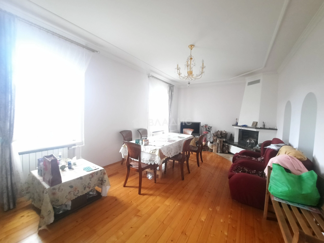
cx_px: 162
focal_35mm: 13
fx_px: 122
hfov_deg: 106.2
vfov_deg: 89.9
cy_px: 122
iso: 640
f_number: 2.2
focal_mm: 1.74
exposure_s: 1/20
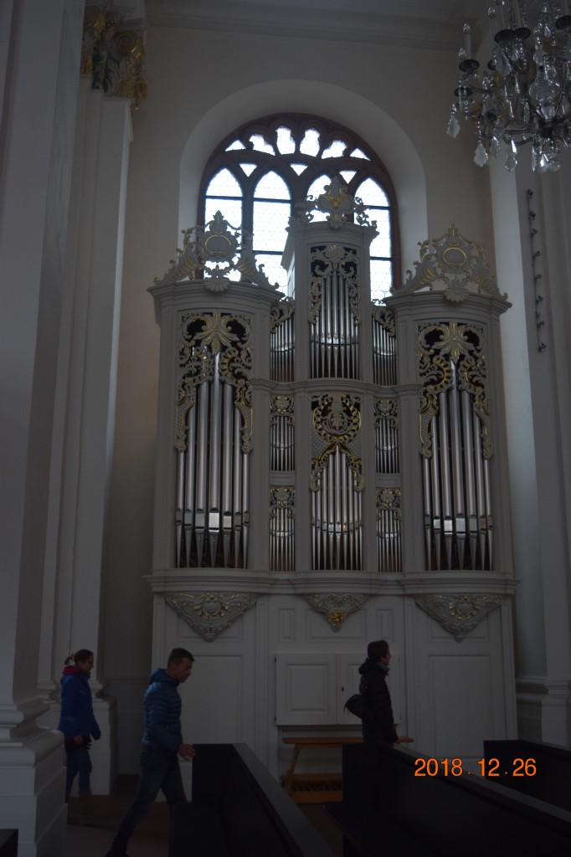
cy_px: 428
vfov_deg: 51.3
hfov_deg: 35.5
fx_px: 893
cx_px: 286
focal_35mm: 38
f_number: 4
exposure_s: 1/60
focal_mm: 25
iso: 720
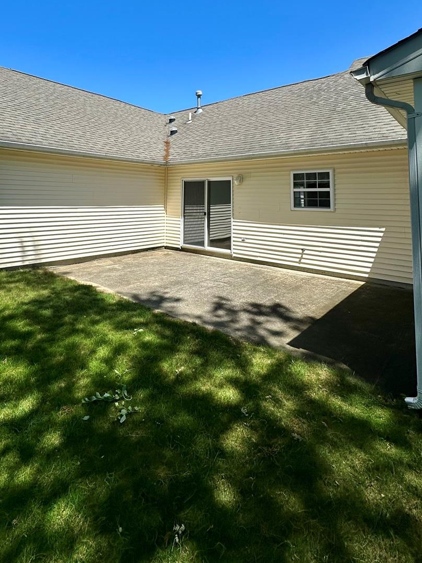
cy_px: 174
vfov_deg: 78.3
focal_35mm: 20
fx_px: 325
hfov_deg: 65.3
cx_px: 167
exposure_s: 1/1916
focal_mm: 2.22
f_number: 2.2
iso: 50
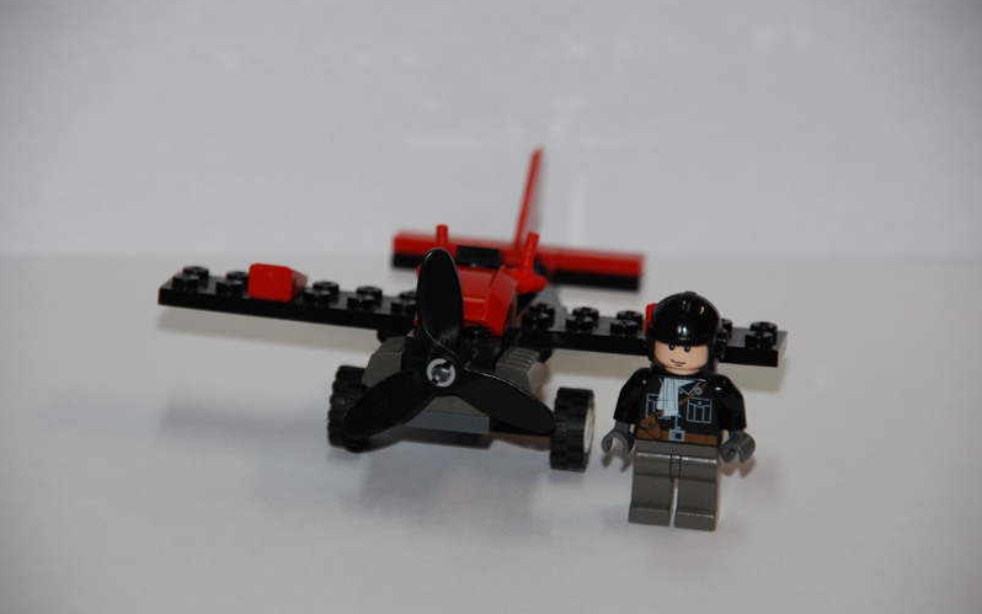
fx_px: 8217
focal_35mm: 307
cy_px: 325
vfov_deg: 4.3
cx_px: 491
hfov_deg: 6.8
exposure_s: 1/60
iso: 400
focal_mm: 200
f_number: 6.3
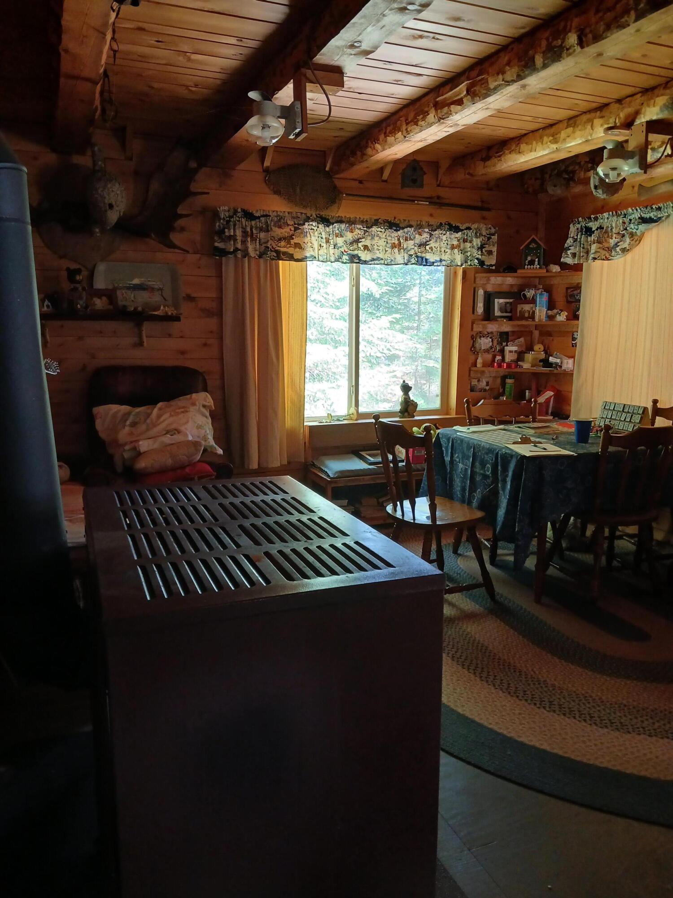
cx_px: 336
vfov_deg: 67.3
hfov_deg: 53.1
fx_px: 674
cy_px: 449
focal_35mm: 26
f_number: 1.8
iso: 250
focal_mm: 3.98
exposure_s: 1/40
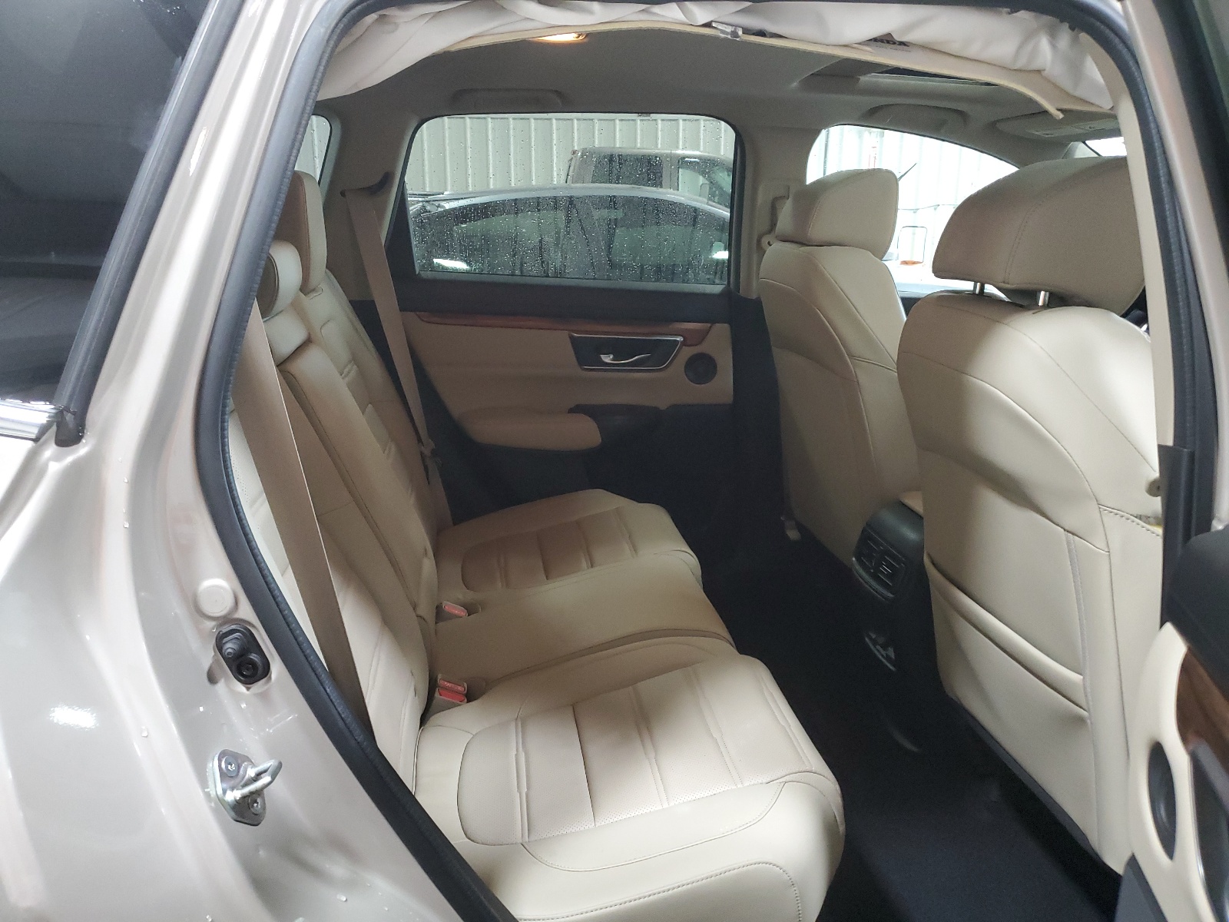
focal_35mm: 26
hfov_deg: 67.3
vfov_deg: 53.1
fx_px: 923
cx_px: 614
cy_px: 461
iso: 352
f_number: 1.5
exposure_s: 1/40
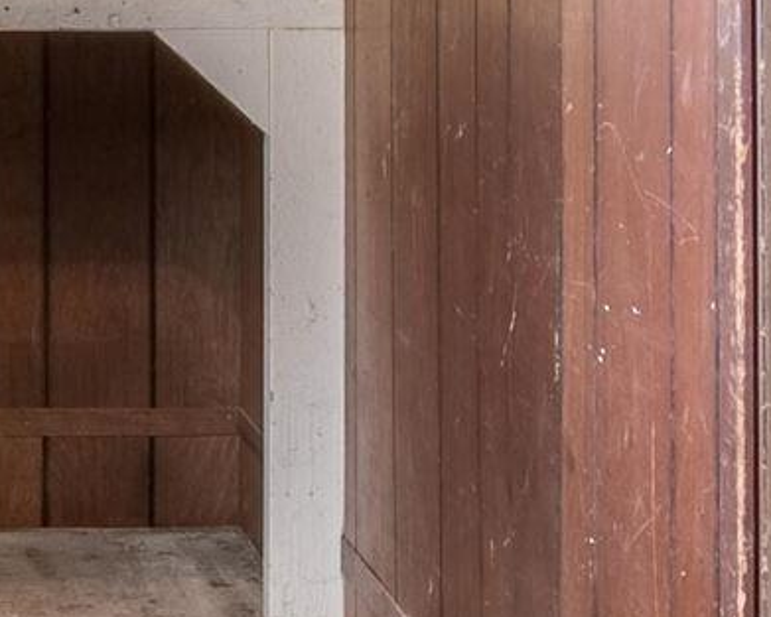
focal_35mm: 122
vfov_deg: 12.3
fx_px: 2777
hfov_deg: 14.8
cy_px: -209
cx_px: -335
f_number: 11
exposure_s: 1/6
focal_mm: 11
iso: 160
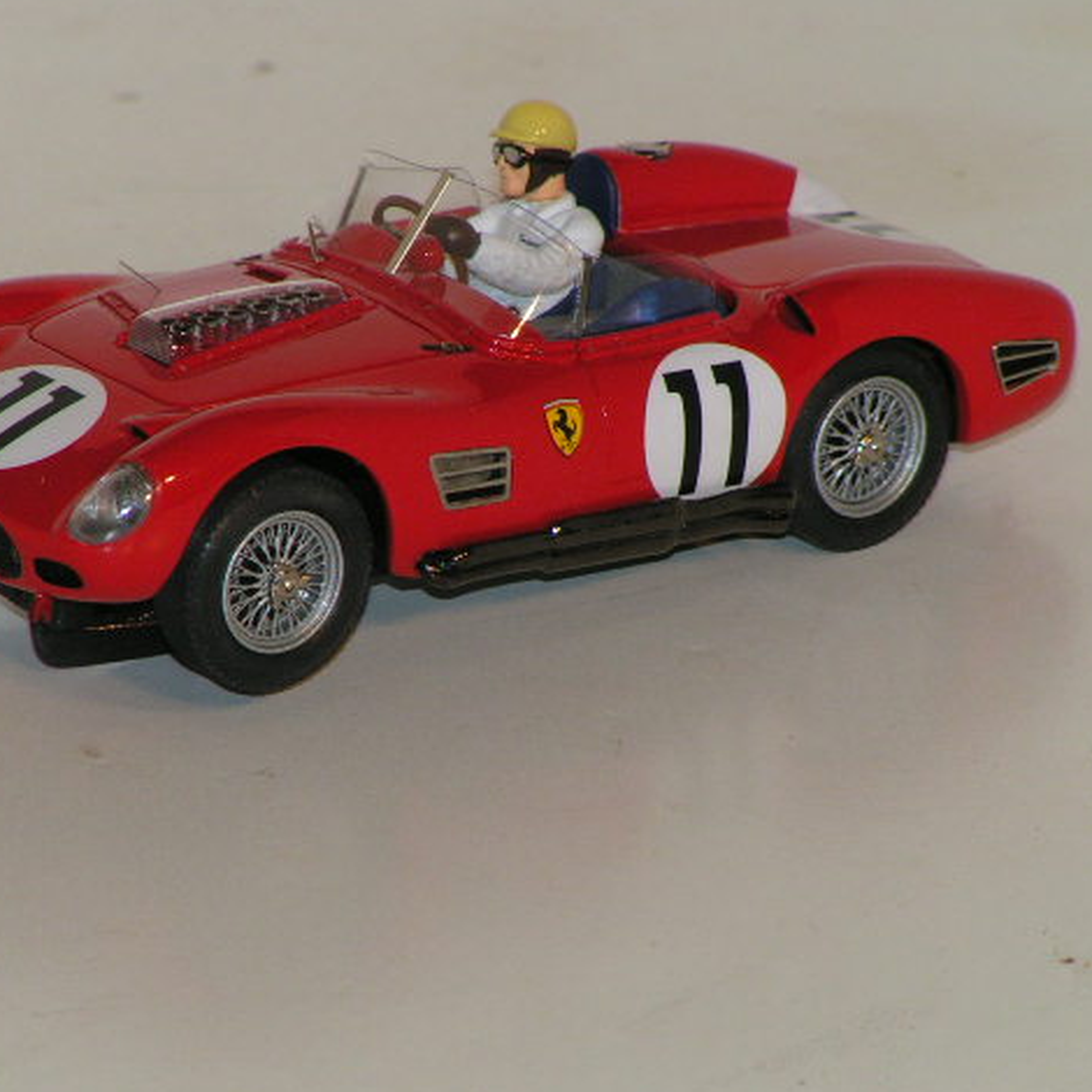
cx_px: 451
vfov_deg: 3.8
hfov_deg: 3.8
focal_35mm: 457
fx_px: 16310
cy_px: 546
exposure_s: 1/400
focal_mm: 58
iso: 100
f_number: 5.6
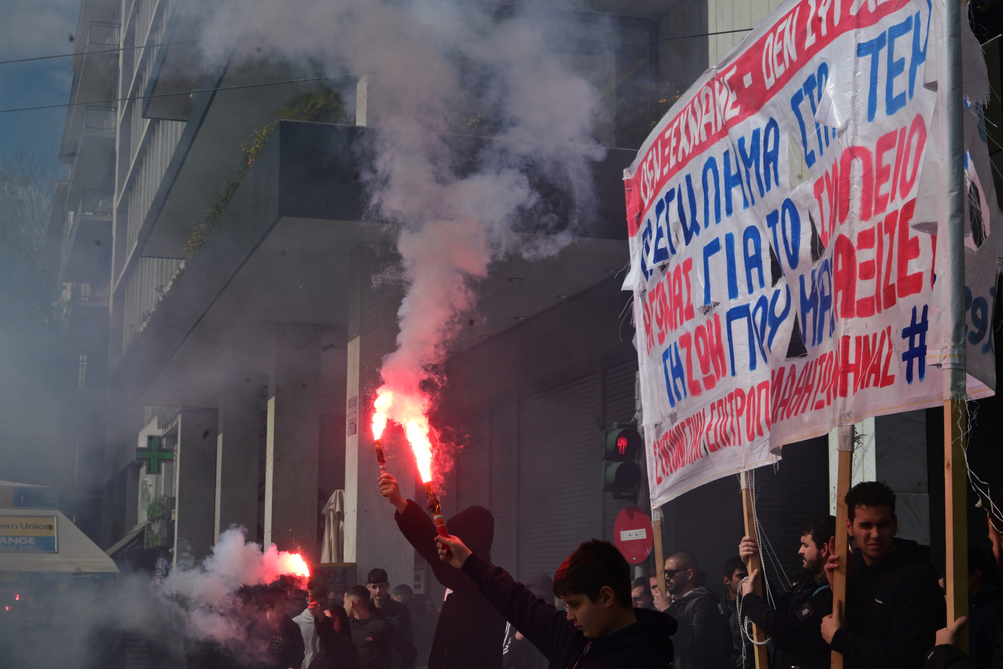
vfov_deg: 22.3
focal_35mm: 61
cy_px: 340
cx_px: 505
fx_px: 1699
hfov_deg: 32.9
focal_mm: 60
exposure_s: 1/2000
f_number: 14
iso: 640
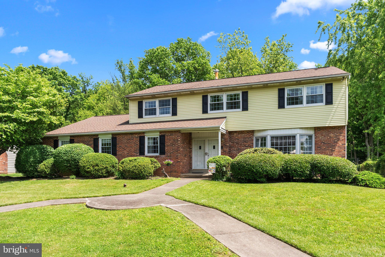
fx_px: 257
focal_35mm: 24
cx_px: 192
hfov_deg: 73.7
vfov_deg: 53.2
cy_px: 128
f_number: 11
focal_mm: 24
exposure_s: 1/800
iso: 800
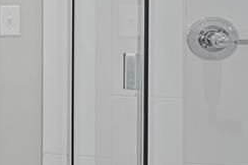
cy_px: -4
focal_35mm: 63
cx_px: -166
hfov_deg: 22.7
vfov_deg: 20.7
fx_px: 433
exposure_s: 1.5
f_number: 11
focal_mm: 10
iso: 100
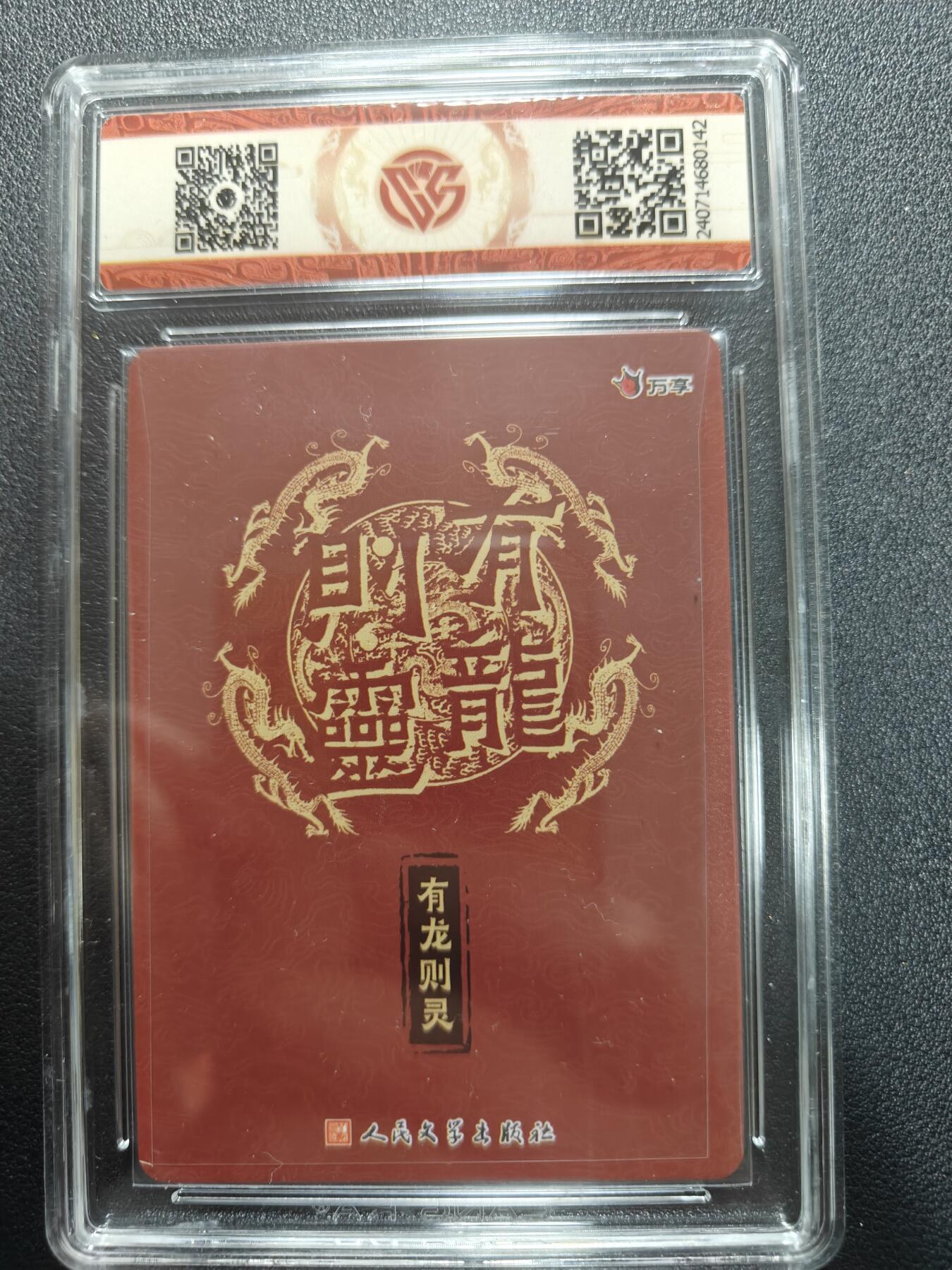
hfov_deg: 56.8
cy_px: 635
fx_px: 880
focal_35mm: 24
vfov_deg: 71.6
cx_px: 476
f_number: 1.8
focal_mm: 5.59
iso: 160
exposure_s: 1/39
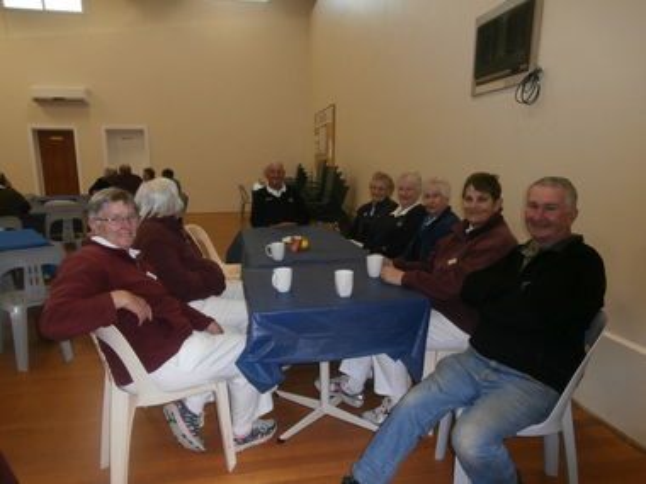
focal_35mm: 24
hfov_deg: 71.6
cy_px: 242
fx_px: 448
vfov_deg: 56.8
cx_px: 323
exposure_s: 1/30
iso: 200
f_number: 3
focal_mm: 4.2
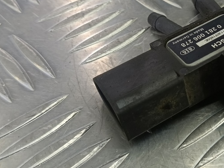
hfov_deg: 37.9
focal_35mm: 47
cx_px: 198
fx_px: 304
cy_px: 64
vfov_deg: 30.8
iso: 130
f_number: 1.6
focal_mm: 4.11
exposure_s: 1/50
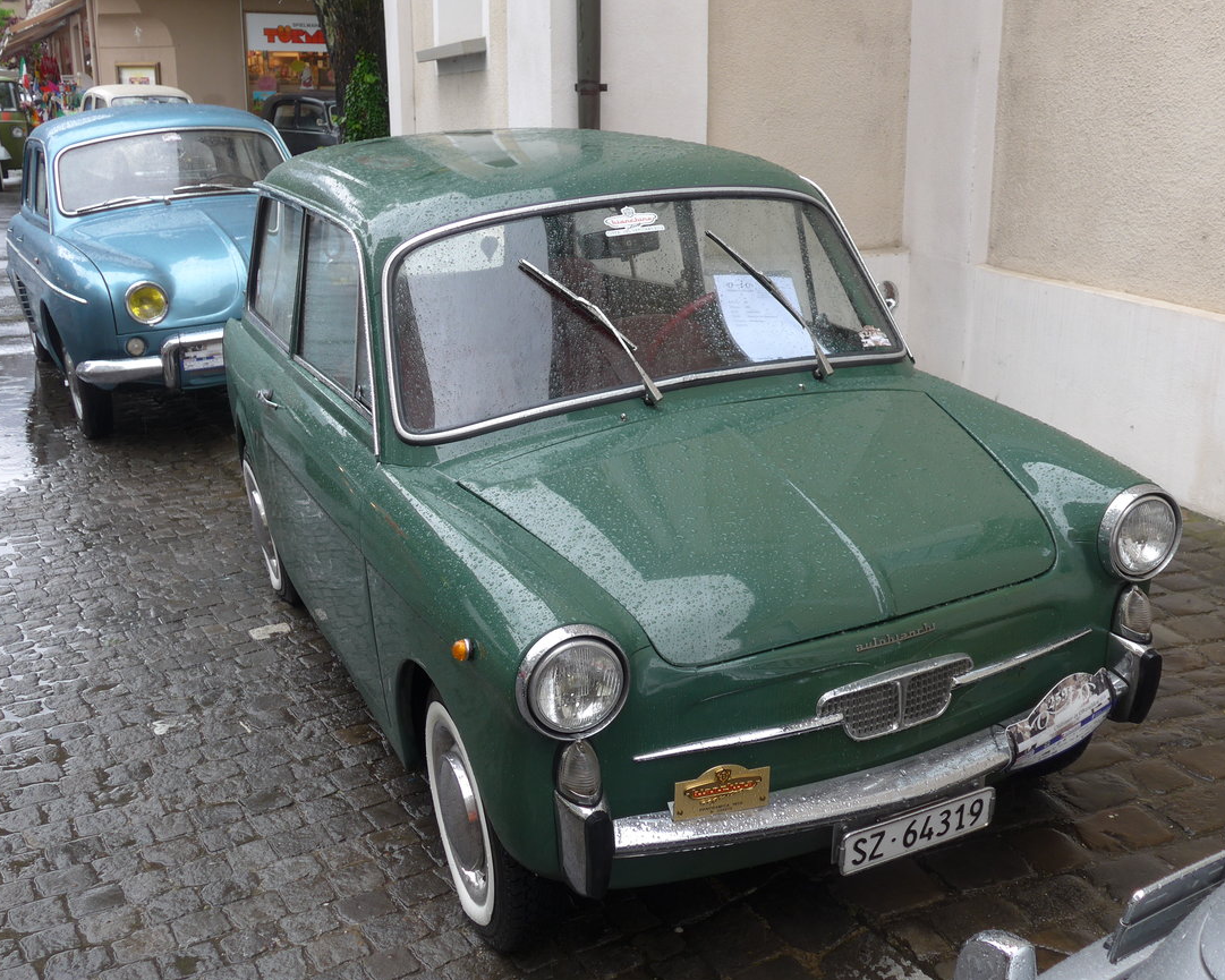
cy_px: 509
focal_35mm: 39
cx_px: 666
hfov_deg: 46.8
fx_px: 1414
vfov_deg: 38.2
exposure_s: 1/125
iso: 80
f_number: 2.8
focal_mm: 7.5
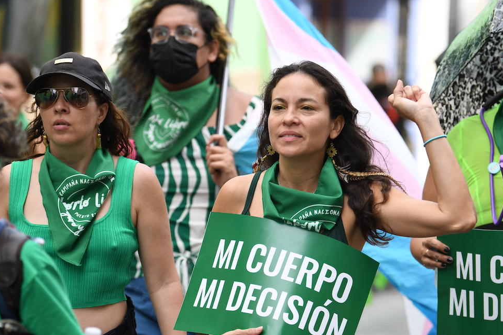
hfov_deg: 9.2
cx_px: 306
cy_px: 193
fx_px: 3116
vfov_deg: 6.2
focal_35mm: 223
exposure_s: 1/800
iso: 200
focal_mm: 120
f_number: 3.2
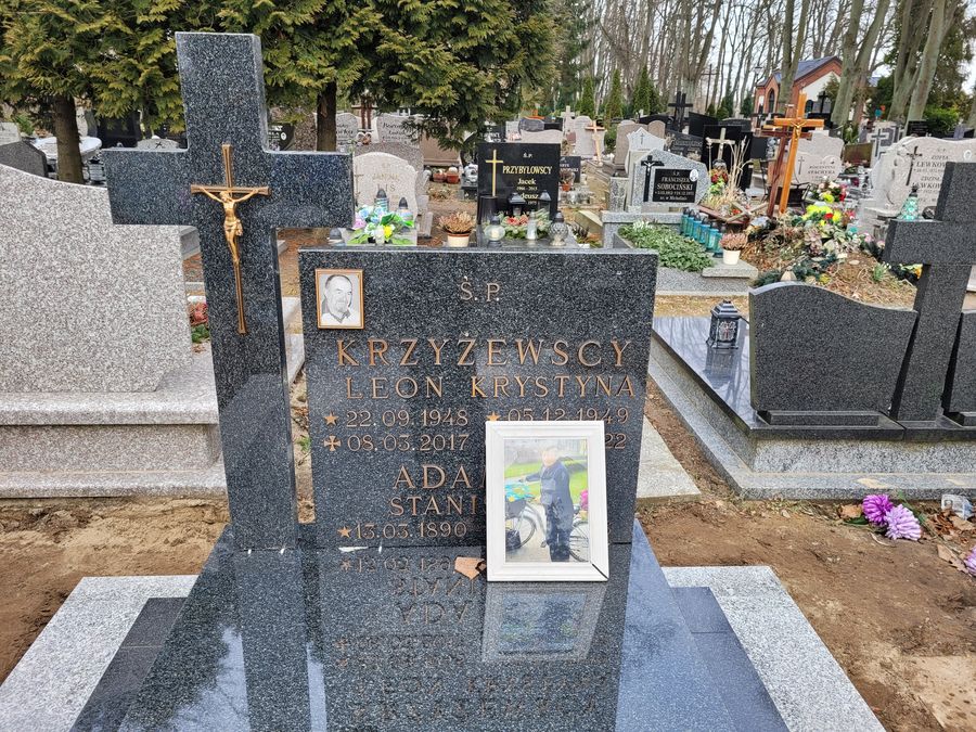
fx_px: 733
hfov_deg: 67.3
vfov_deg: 53.1
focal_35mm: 26
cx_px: 488
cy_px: 366
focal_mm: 5.4
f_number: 1.8
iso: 40
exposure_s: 1/257
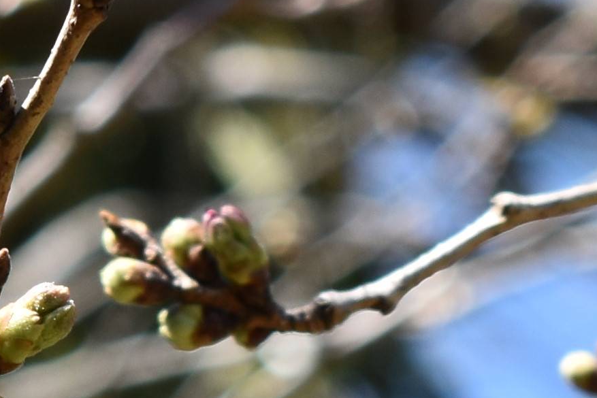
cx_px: -88
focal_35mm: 564
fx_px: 9361
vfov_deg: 2.4
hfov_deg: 3.6
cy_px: 352
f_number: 7.1
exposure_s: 1/250
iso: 200
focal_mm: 55
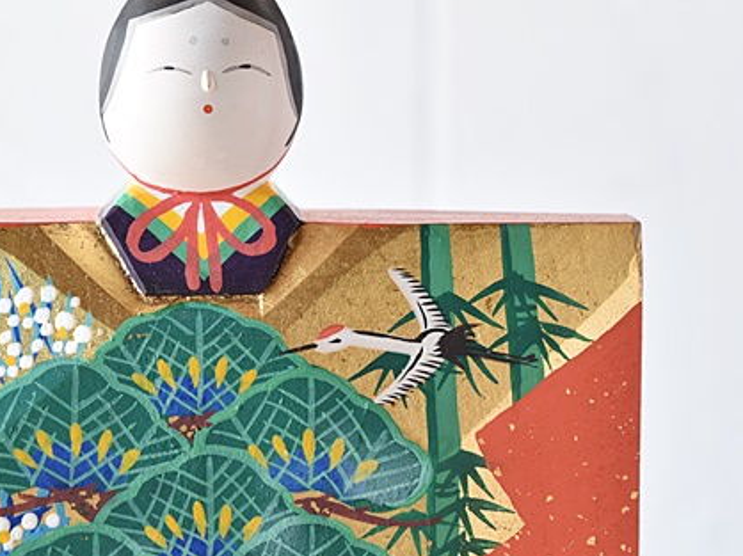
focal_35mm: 152
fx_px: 3259
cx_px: 165
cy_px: 161
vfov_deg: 9.7
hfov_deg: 13.0
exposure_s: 1/4
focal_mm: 55
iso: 400
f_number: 5.6
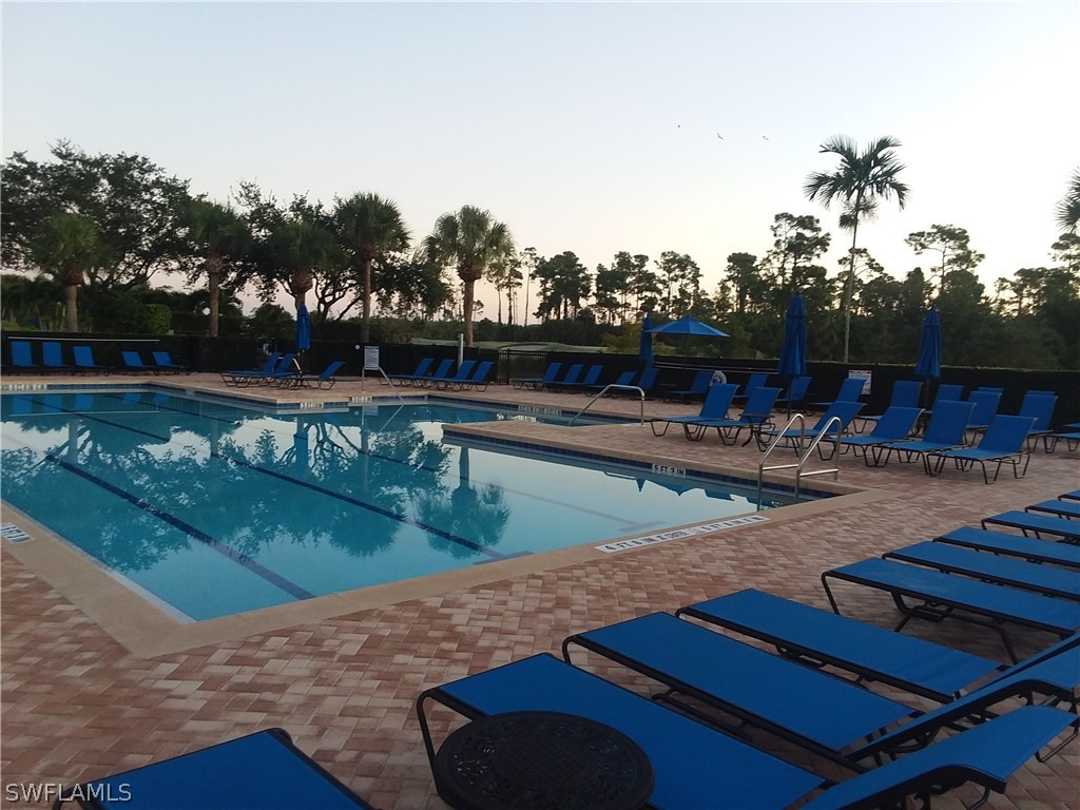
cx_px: 540
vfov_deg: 51.4
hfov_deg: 65.3
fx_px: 842
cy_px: 405
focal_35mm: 27
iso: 50
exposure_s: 1/30
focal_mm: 2.91
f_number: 1.9
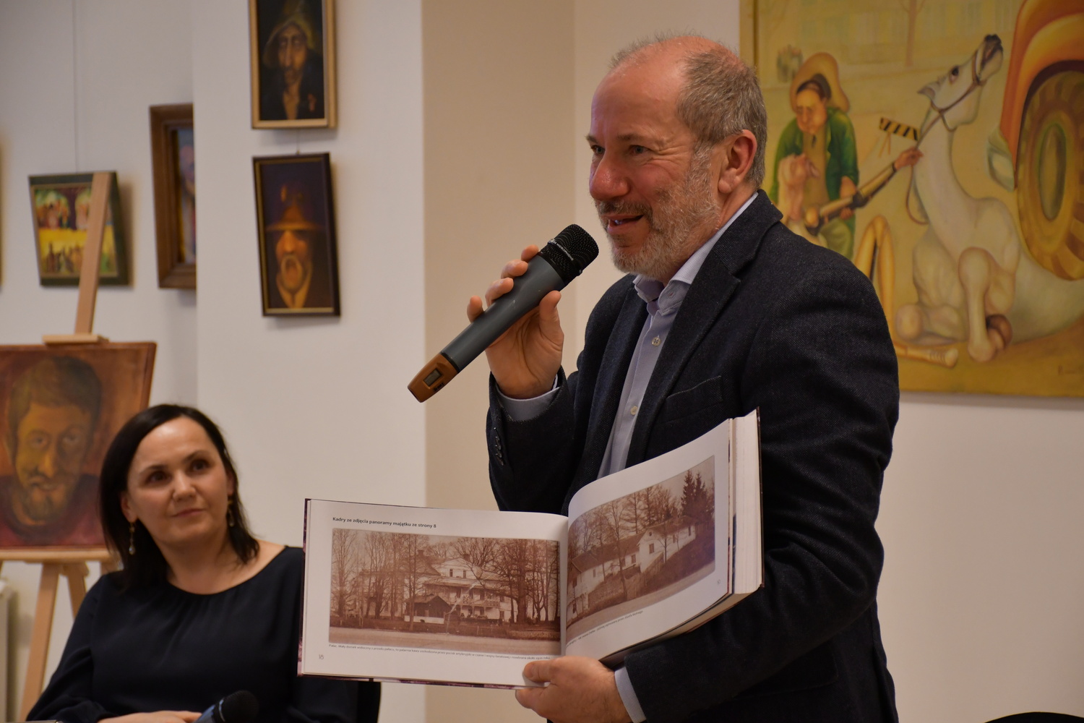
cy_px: 362
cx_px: 542
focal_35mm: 105
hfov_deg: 19.5
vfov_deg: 13.0
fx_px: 3161
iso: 1600
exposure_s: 1/125
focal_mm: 70
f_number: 5
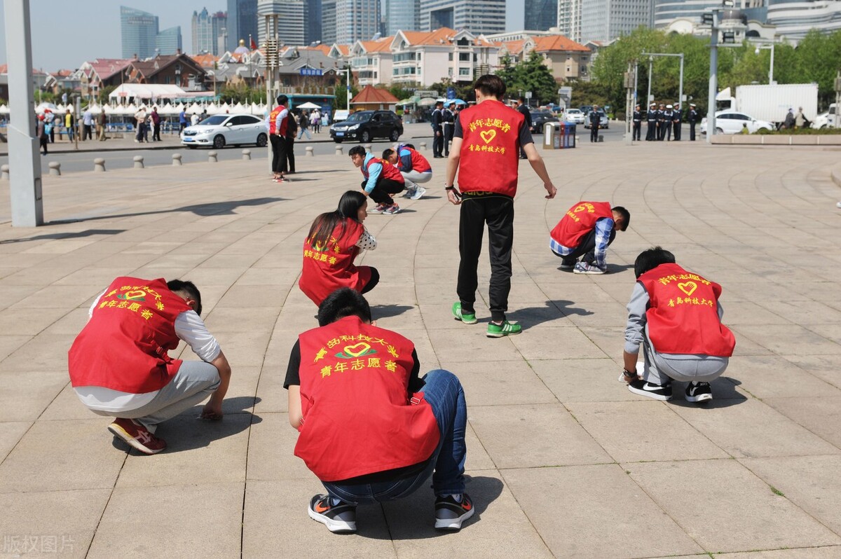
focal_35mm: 46
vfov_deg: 28.9
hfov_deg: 42.4
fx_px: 1085
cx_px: 420
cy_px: 280
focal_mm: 31
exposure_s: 1/800
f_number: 5.6
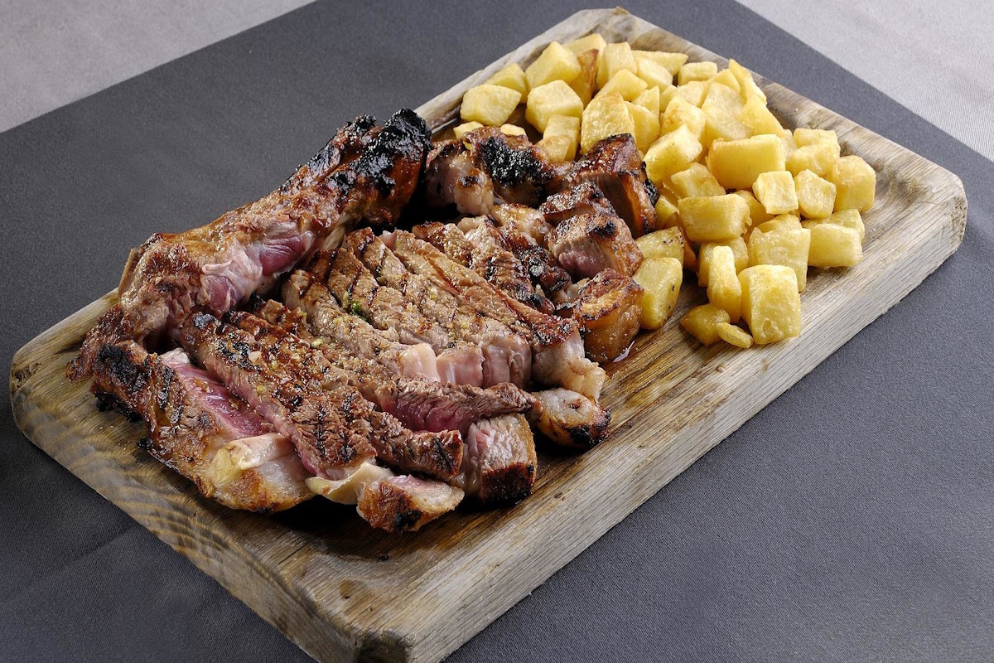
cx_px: 497
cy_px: 332
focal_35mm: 66
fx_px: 1822
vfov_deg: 20.6
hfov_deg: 30.5
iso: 100
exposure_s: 1/25
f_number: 8
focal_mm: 44
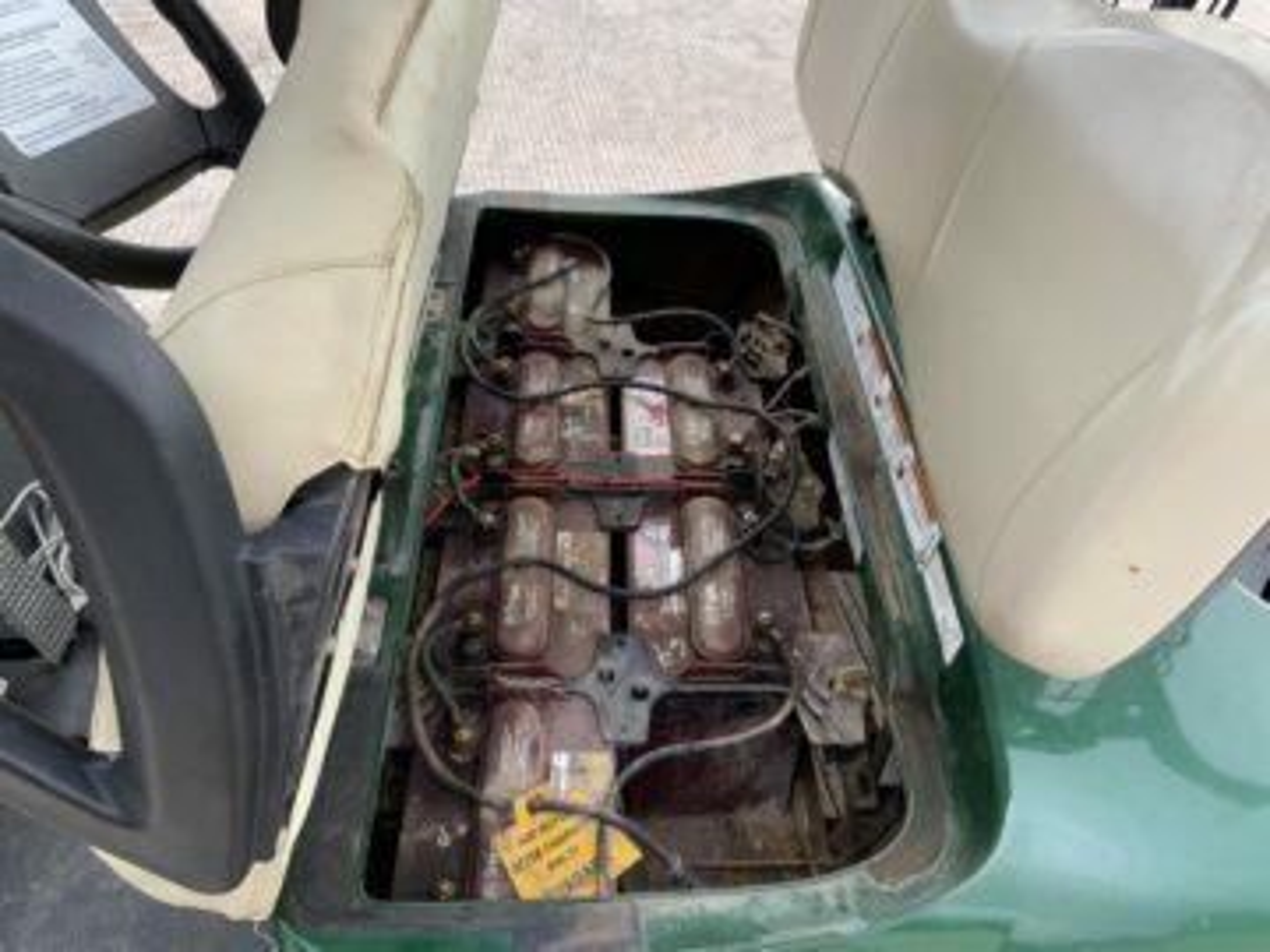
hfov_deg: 61.7
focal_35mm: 29
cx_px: 635
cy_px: 476
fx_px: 1064
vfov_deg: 48.2
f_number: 1.8
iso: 40
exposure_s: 1/122
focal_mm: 3
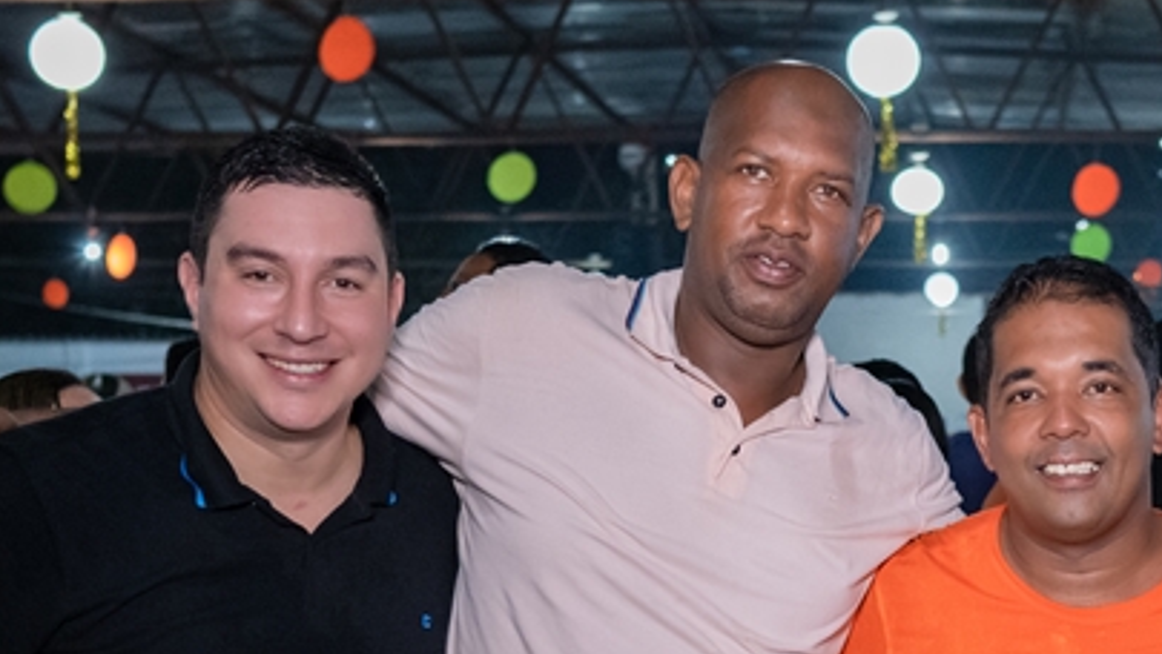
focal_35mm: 69
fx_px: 2126
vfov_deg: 17.0
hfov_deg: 30.2
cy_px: 697
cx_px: 842
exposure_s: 1/320
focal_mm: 24
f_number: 2.5
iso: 2500
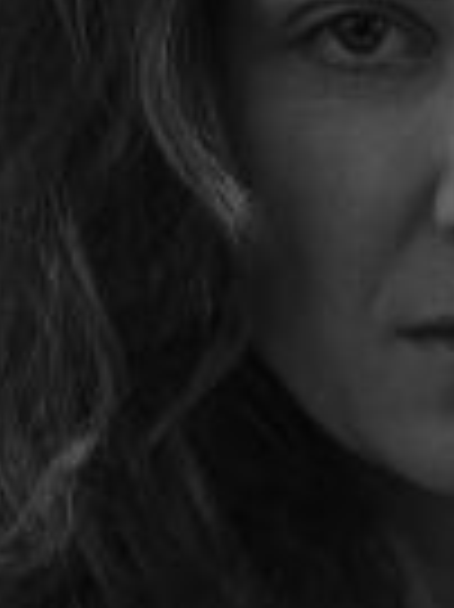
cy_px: 1144
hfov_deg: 5.3
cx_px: 694
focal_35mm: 279
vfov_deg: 6.9
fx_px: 4887
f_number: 5.6
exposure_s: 1/80
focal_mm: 49
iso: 160
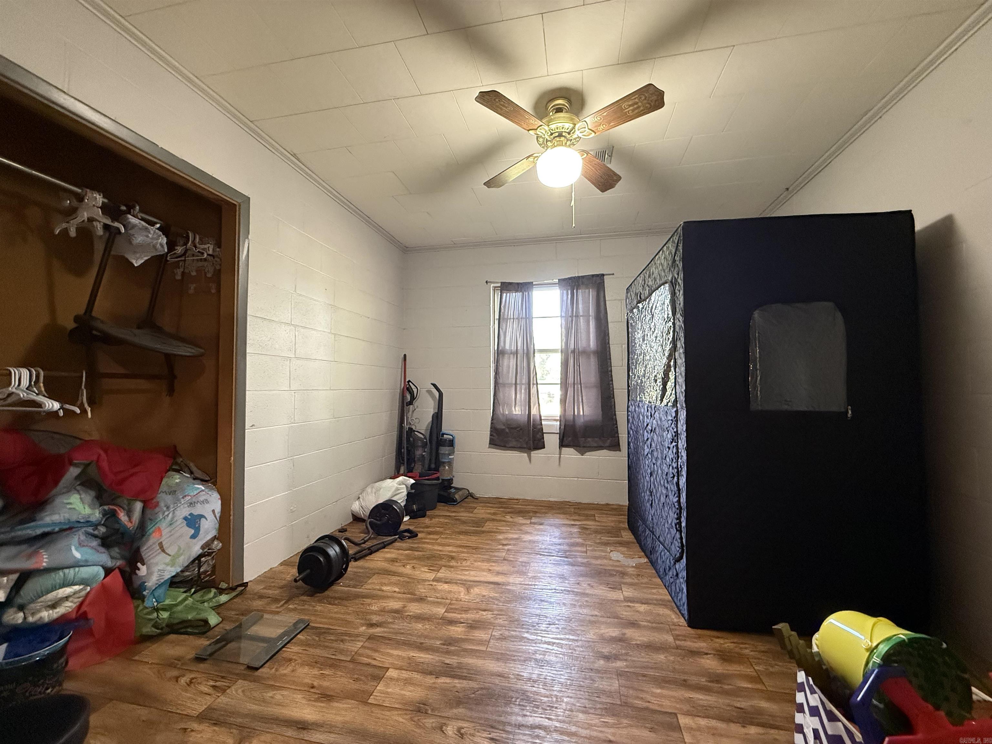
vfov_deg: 85.7
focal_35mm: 14
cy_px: 372
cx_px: 496
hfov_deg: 102.1
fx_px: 401
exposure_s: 1/60
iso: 640
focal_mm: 2.22
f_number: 2.2
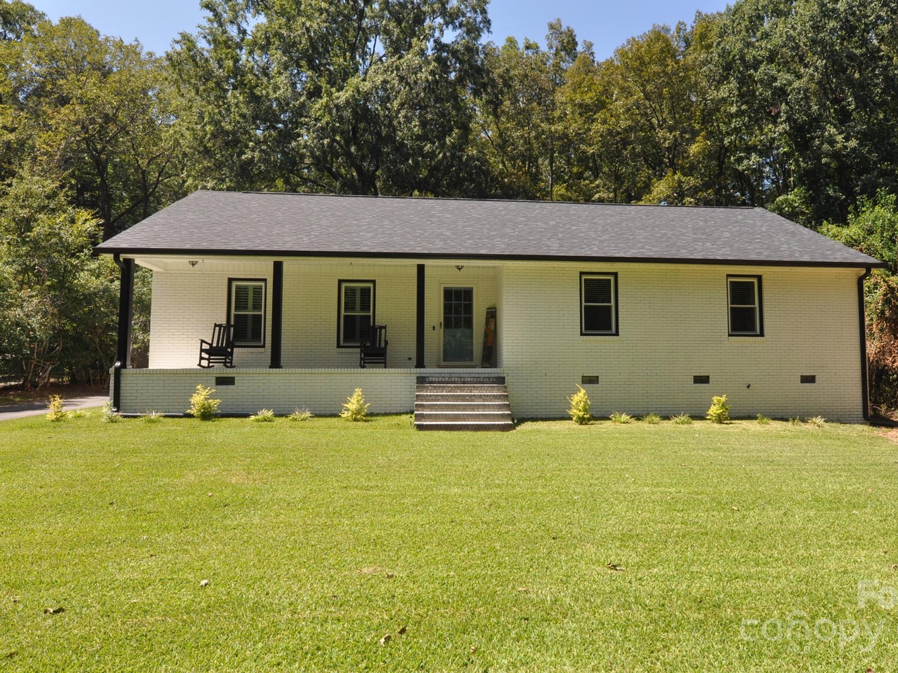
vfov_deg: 58.9
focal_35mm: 23
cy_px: 334
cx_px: 510
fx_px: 597
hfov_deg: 73.6
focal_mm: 14
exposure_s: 1/320
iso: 640
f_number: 9
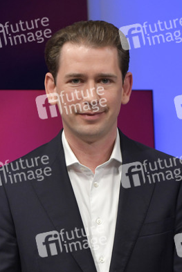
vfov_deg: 28.4
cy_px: 137
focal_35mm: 71
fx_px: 538
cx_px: 91
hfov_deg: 19.2
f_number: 5.6
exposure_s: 1/200
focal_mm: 70
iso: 1600
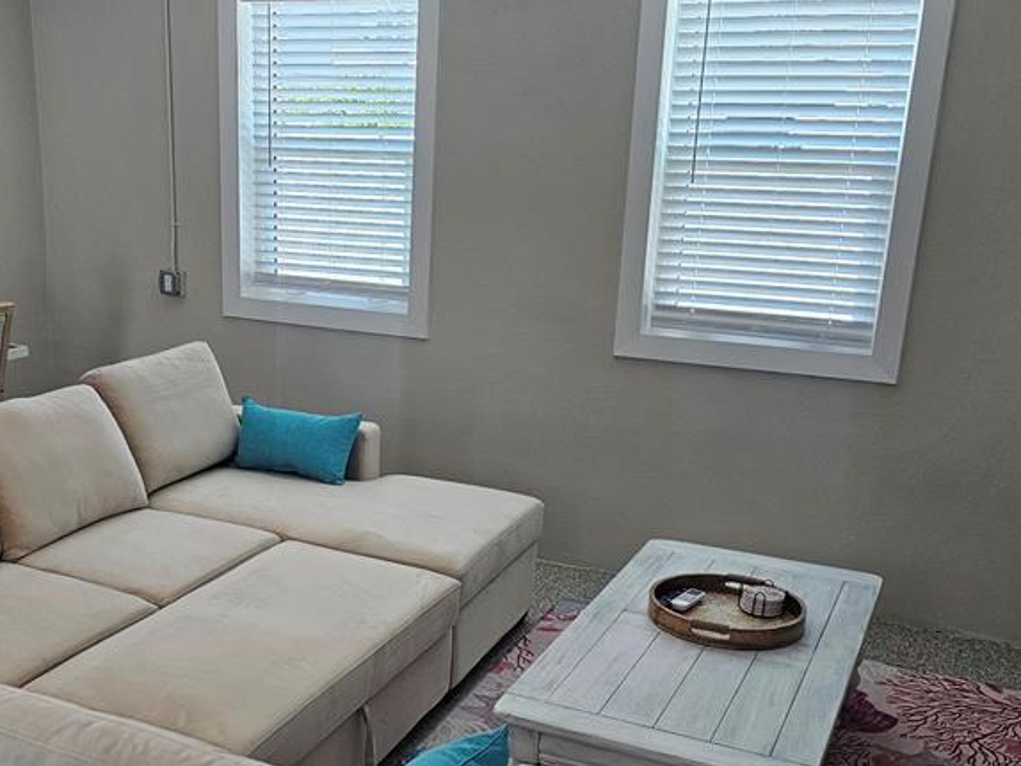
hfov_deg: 45.3
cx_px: 374
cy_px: 455
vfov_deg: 35.1
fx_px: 1210
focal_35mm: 41
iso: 200
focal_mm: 6.3
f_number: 1.7
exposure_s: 1/120
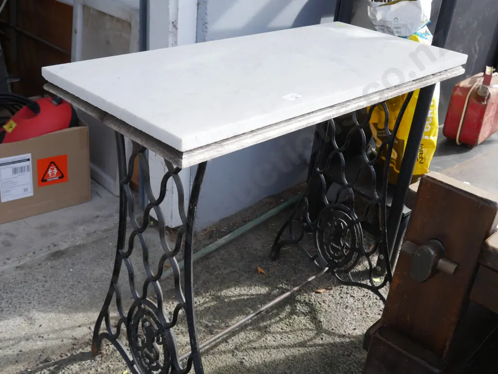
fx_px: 576
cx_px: 249
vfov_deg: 36.0
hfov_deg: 46.8
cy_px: 187
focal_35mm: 40
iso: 200
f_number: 5.6
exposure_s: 1/200
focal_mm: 20
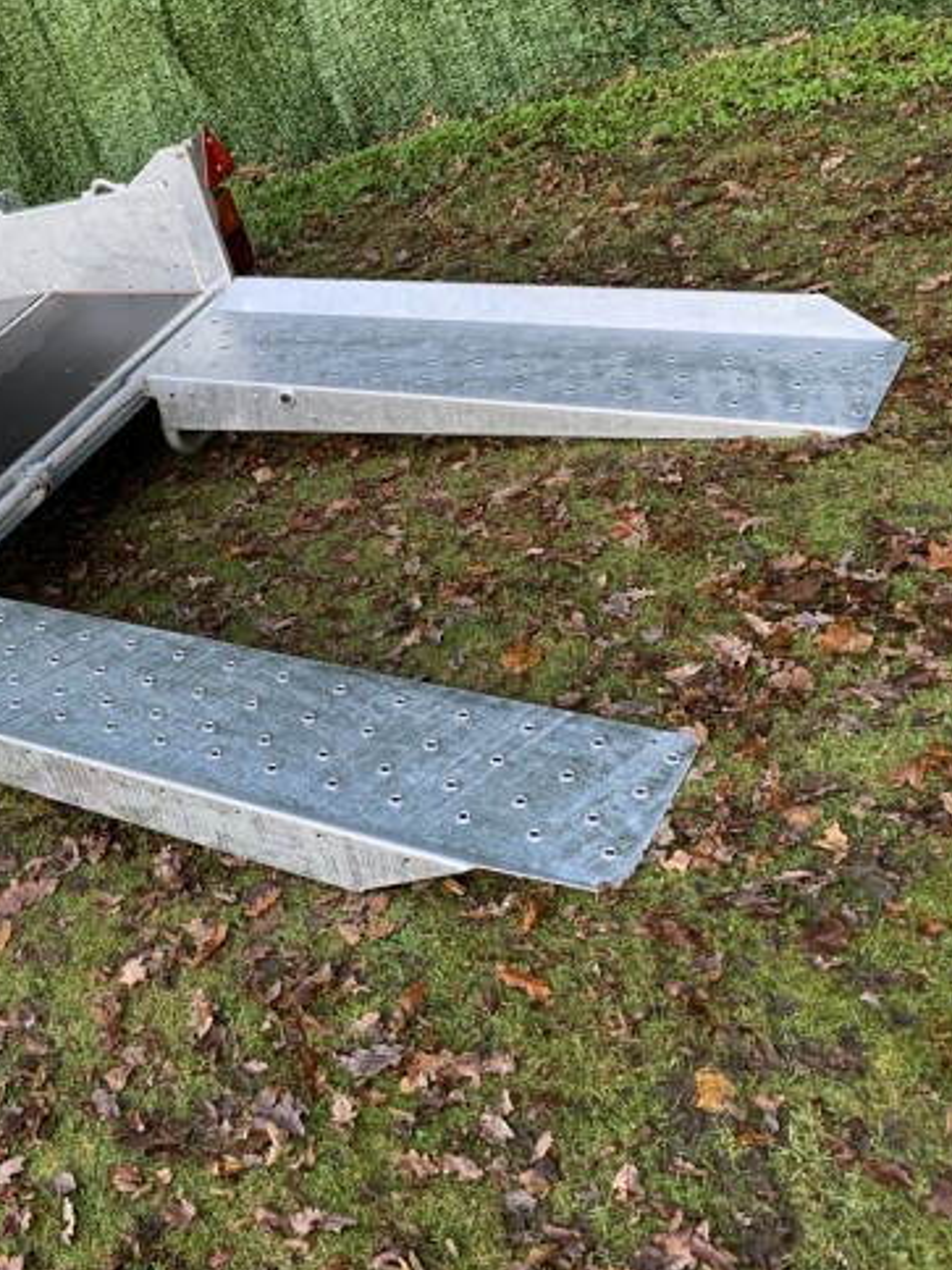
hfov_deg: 30.9
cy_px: 530
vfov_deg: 43.7
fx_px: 1577
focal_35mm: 43
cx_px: -18
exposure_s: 1/121
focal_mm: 4.25
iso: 100
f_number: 1.8
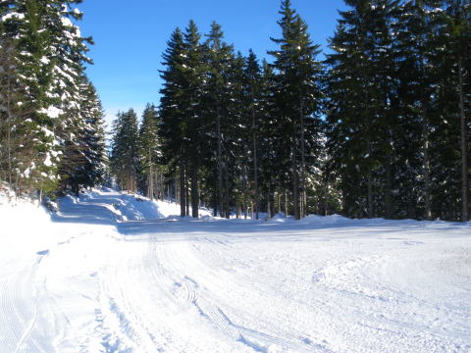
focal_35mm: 36
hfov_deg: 51.4
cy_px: 176
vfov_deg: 39.7
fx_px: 490
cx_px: 236
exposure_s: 1/200
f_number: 5.4
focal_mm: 6.3
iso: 64
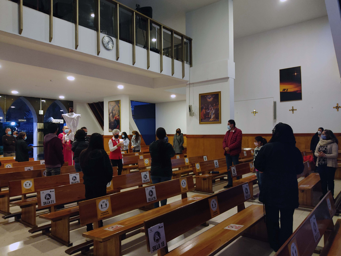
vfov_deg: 53.1
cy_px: 128
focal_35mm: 26
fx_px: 256
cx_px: 170
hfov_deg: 67.3
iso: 1851
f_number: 1.79
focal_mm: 4.74
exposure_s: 1/24
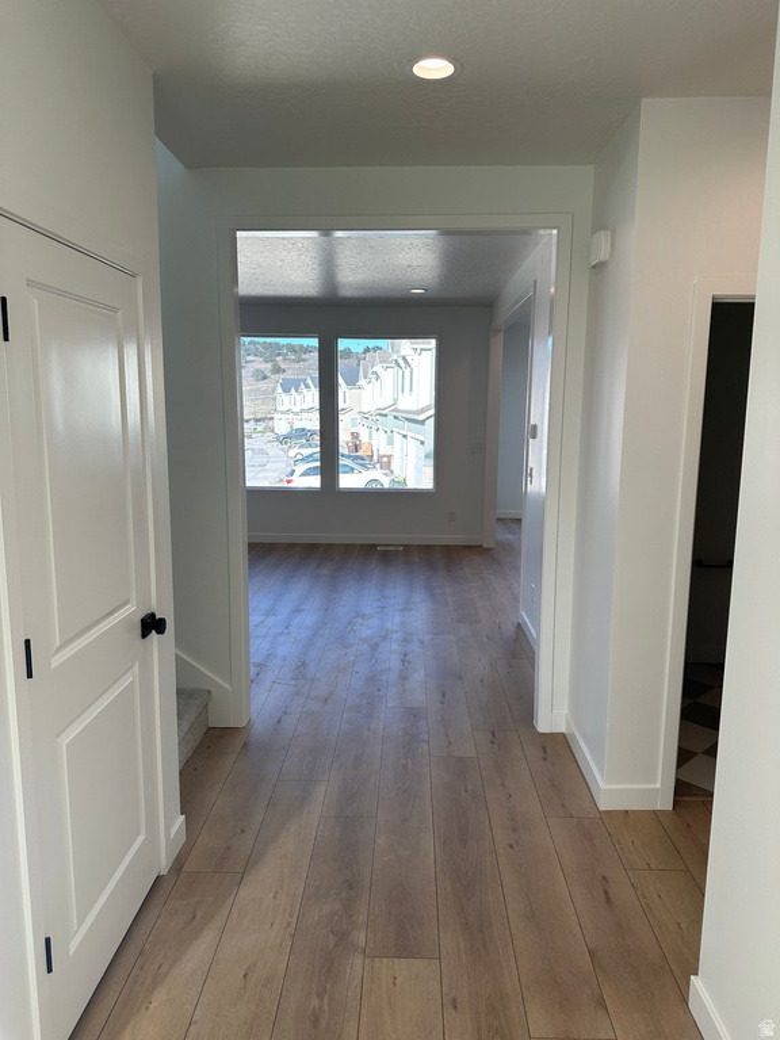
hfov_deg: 56.8
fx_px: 721
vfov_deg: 71.6
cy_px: 520
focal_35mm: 24
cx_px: 390
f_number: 1.78
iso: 80
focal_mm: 6.86
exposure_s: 1/521
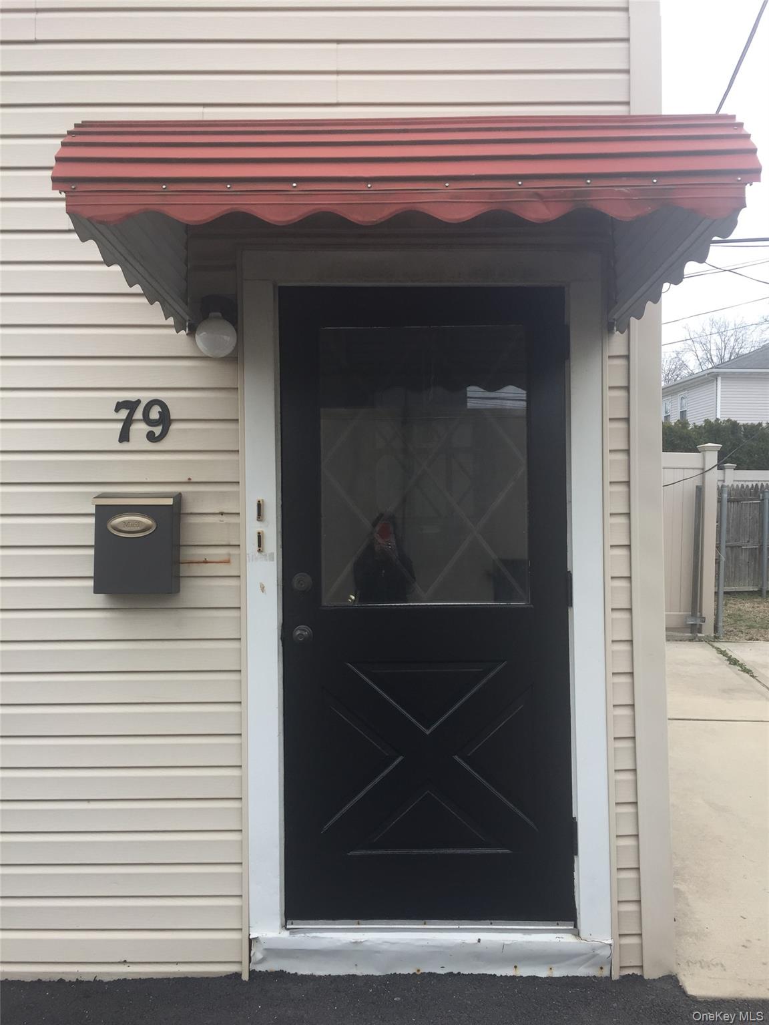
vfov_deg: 61.7
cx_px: 384
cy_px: 512
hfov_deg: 48.2
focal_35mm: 29
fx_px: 859
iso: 32
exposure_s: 1/208
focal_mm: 4.15
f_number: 2.2
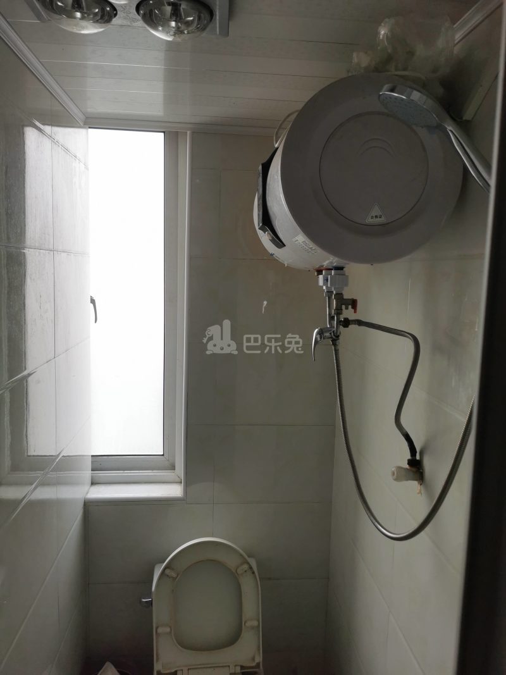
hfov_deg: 51.3
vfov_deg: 65.3
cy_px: 338
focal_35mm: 27
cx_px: 253
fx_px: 526
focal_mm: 5.56
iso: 50
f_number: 1.6
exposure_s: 1/117
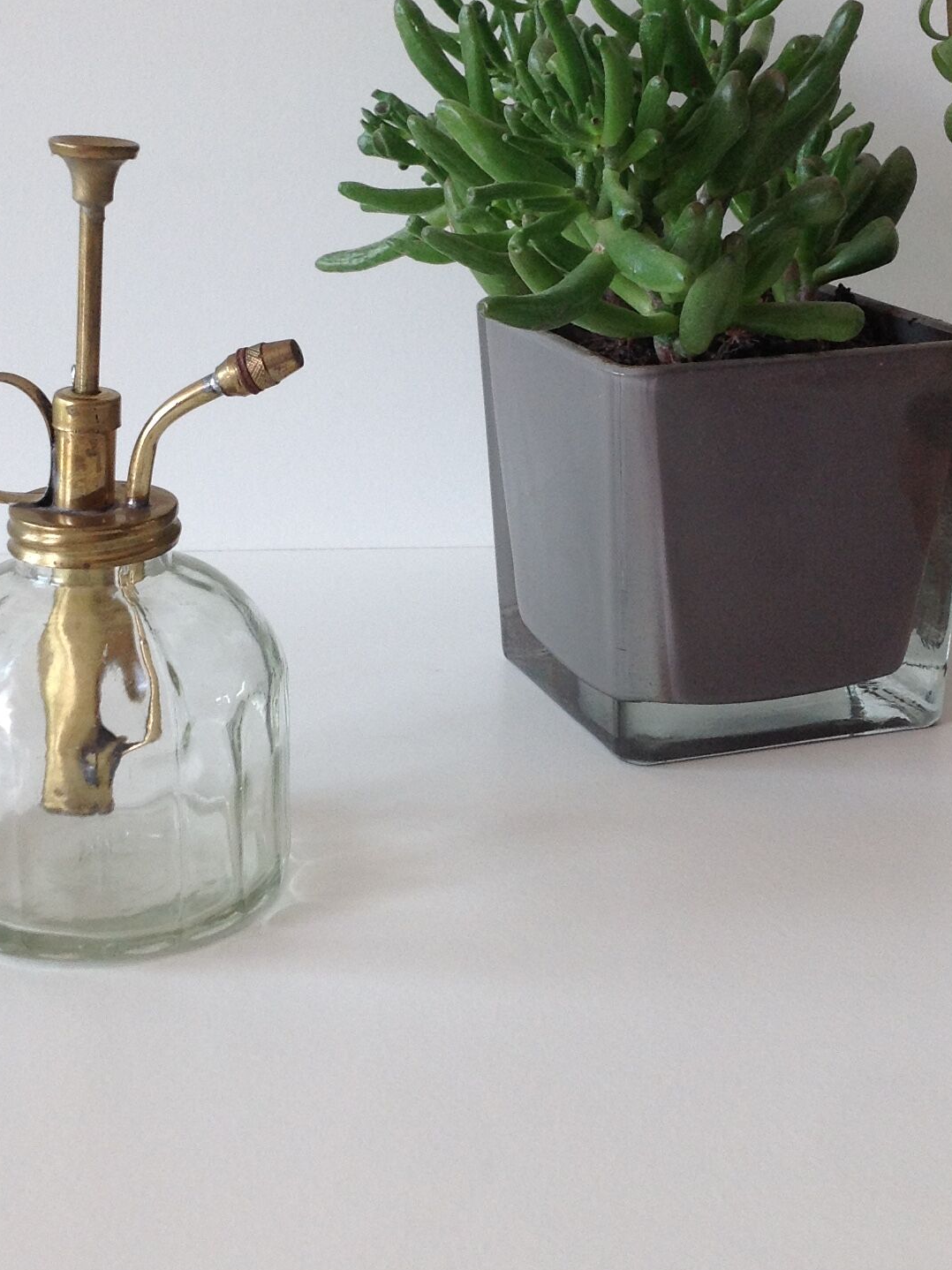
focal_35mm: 63
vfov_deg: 30.6
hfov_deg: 23.3
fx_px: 2311
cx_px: 462
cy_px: 464
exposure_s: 1/120
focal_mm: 4.28
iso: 64
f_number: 2.4
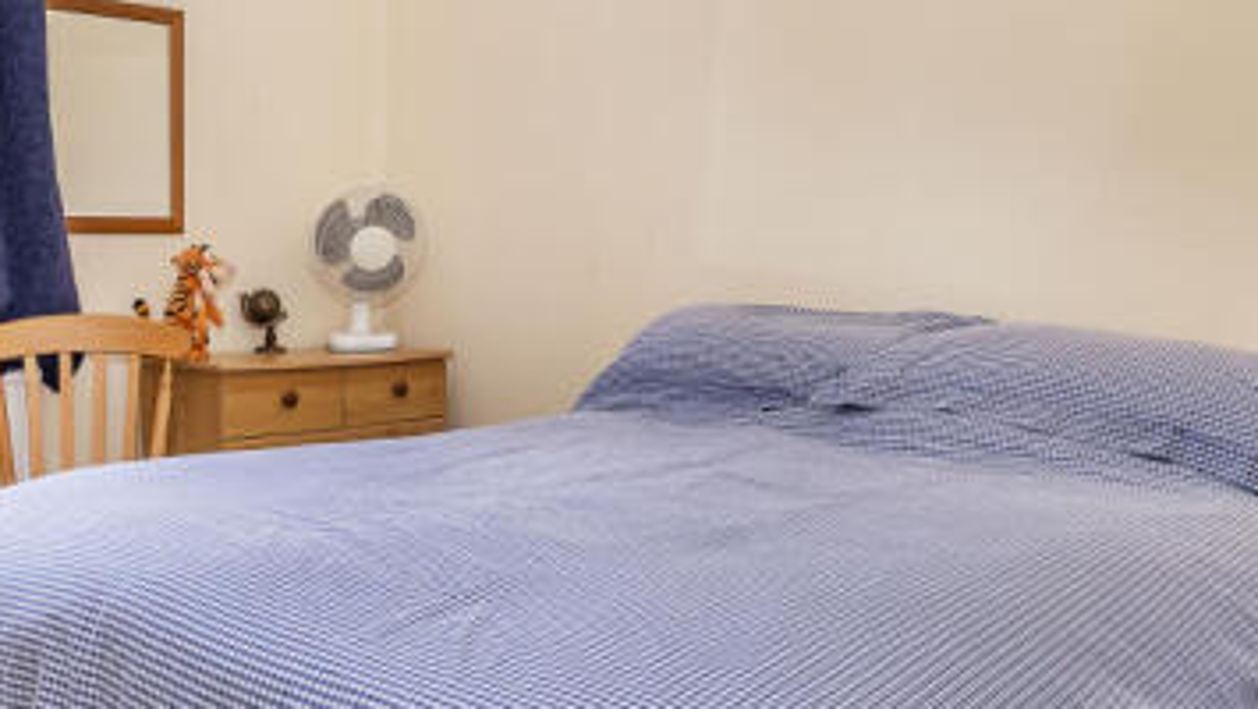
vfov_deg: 39.7
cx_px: 413
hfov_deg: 64.2
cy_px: 236
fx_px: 968
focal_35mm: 29
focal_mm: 10
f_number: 5.6
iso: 160
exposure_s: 1/25
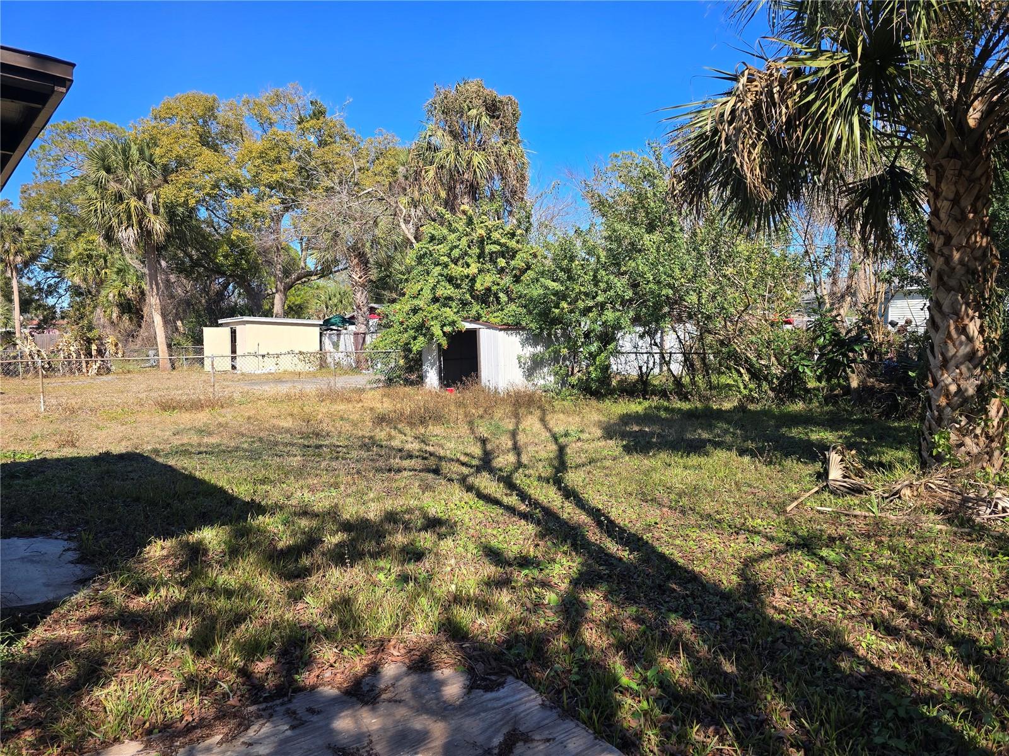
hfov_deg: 73.9
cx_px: 504
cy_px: 378
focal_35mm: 23
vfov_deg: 58.9
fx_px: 670
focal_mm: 6.3
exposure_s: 1/441
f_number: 1.7
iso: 12
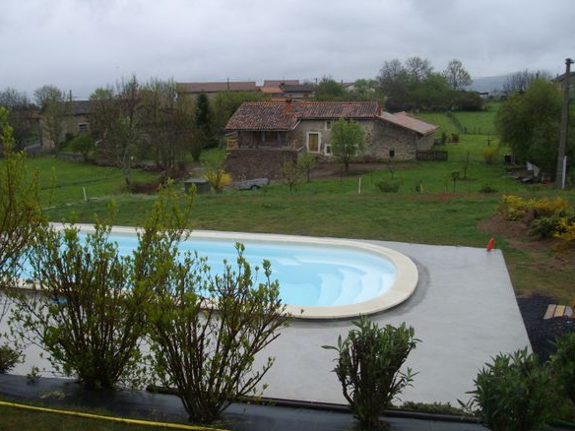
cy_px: 211
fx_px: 615
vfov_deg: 38.7
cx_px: 290
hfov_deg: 50.1
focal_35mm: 37
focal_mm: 6
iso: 160
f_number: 2.7
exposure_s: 1/200
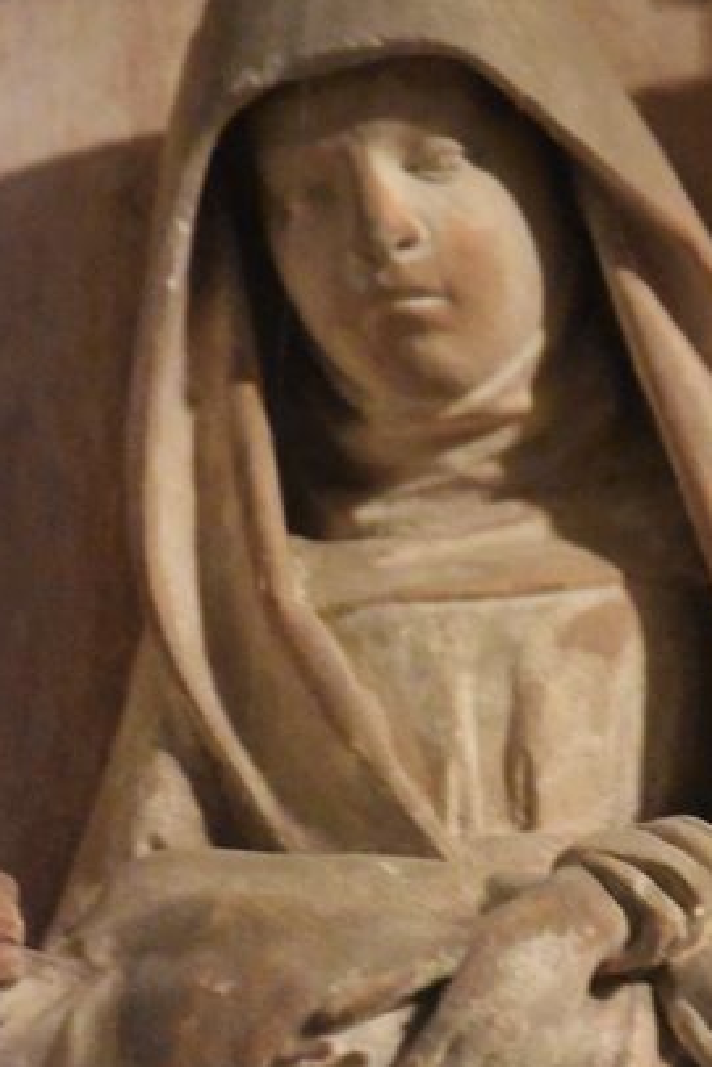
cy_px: 647
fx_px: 11111
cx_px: 603
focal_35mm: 375
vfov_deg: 5.5
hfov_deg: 3.7
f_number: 5
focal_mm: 145
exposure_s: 1/40
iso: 12800
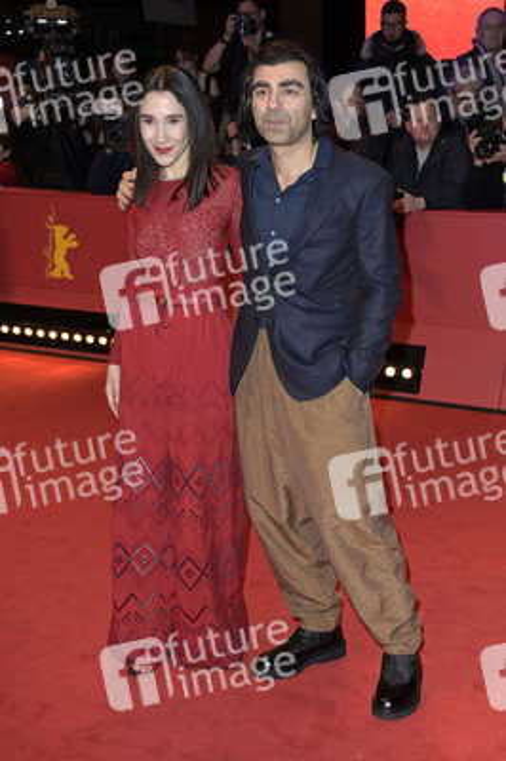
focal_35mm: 50
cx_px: 253
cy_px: 380
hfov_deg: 26.9
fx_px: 1056
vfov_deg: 39.6
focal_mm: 50
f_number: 5
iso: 800
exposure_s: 1/250
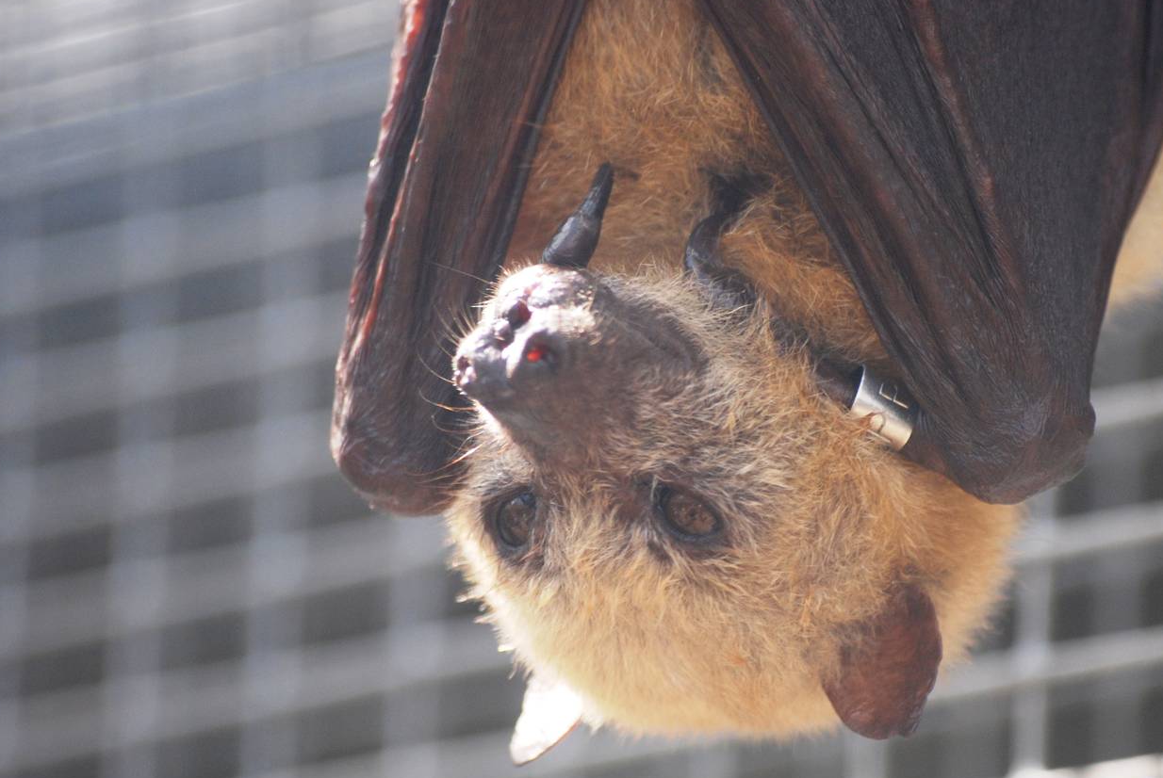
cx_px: 663
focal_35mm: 428
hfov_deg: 4.8
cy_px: 421
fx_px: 13843
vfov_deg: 3.2
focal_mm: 220
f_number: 5.3
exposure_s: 1/250
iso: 400
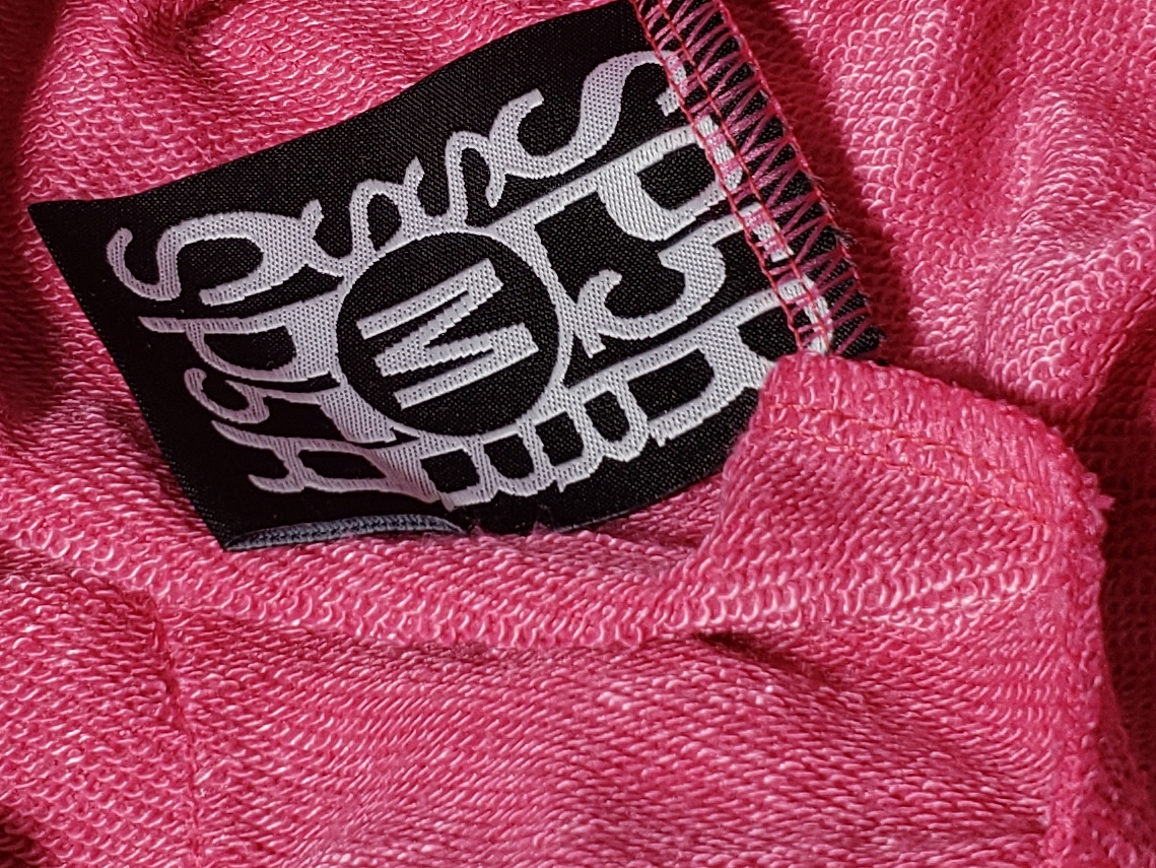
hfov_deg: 21.3
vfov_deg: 16.0
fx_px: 3073
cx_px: 493
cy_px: 247
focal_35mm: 92
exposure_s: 1/352
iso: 50
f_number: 1.5
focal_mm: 4.3
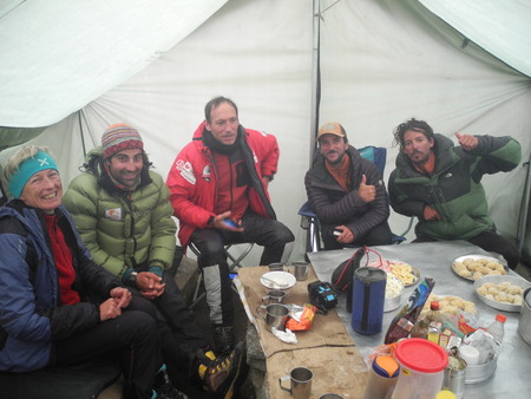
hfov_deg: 63.4
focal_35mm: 28
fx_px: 430
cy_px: 200
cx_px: 266
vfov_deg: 49.8
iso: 400
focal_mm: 6
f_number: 2.8
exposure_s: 1/16.8
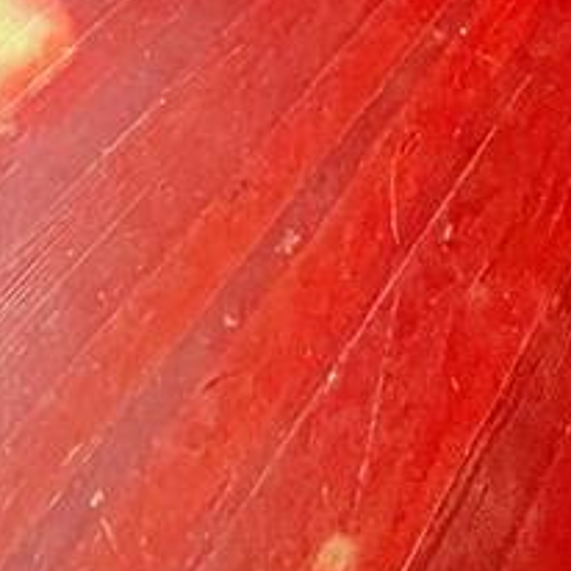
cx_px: 388
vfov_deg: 13.1
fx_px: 1250
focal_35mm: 67
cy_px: -976
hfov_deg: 25.6
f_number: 1.8
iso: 250
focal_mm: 1.57
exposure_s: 1/94
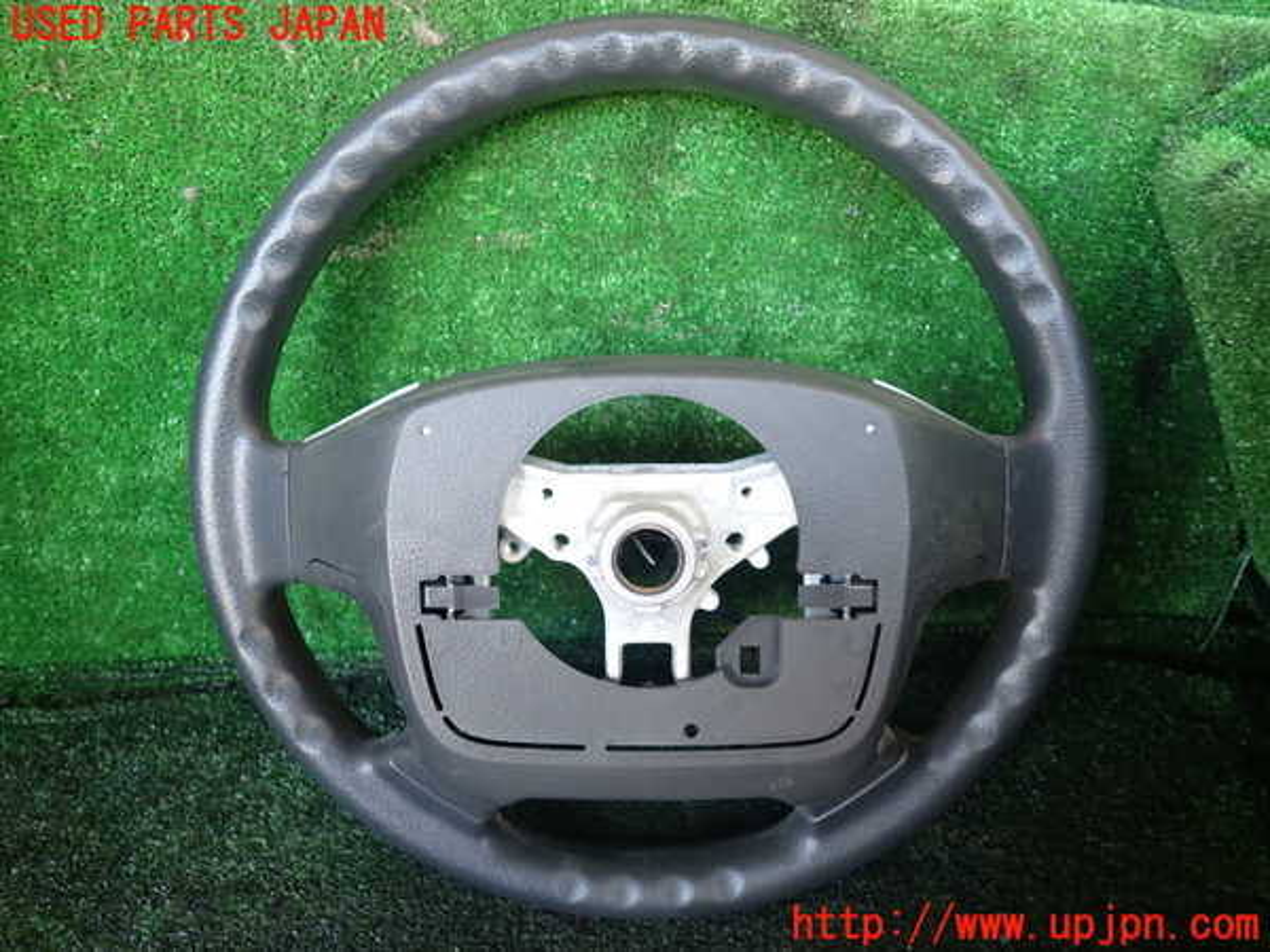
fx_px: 917
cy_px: 476
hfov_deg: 69.4
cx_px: 635
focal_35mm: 25
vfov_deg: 54.9
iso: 200
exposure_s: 1/40
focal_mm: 4.5
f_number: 2
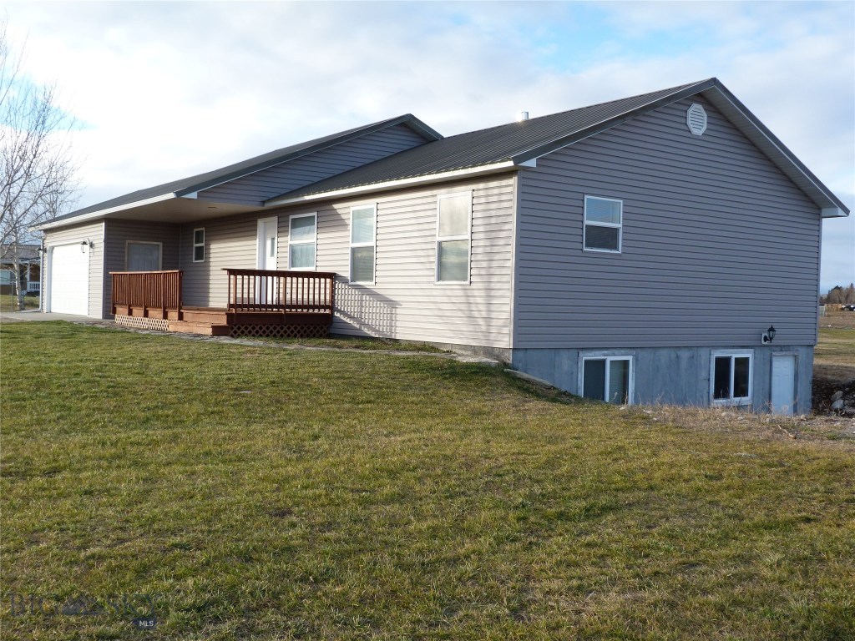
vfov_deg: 40.7
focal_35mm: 35
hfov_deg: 52.6
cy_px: 320
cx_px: 428
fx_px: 864
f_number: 4
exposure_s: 1/160
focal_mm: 6.3
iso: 80
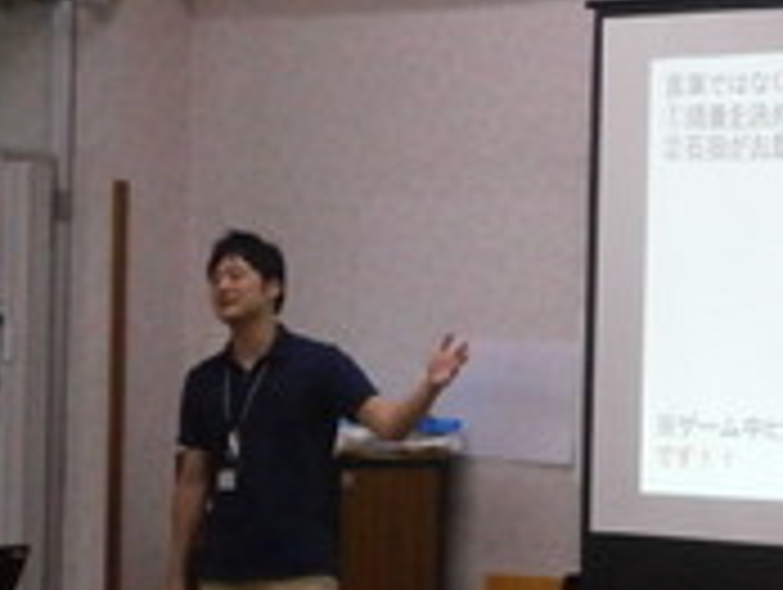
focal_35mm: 108
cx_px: 864
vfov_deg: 13.7
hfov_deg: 17.6
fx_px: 2446
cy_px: 423
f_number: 3.4
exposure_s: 1/200
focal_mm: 8.3
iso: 800
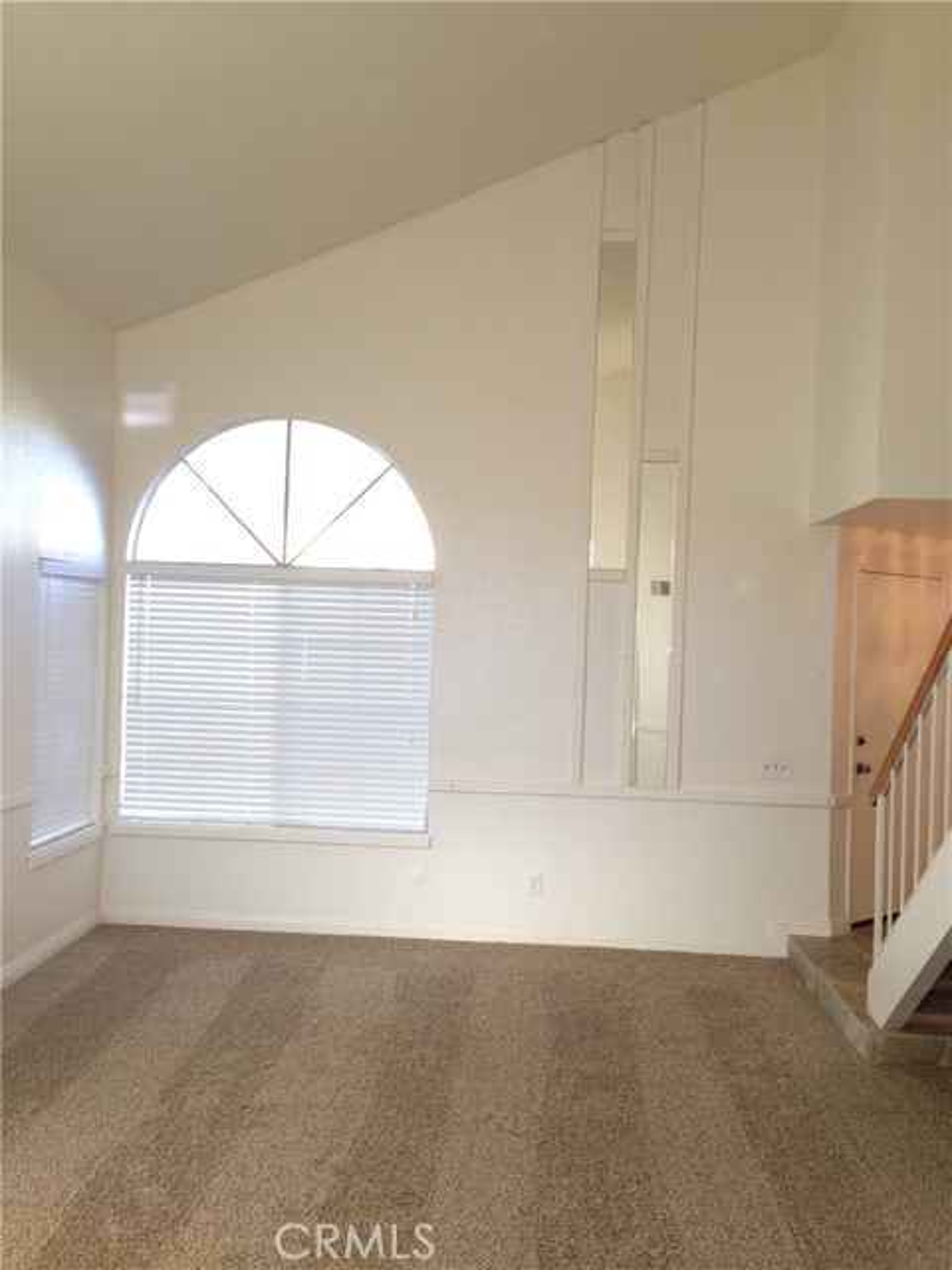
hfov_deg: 42.9
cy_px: 635
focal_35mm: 33
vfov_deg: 55.4
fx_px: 1210
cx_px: 476
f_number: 2.4
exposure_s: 1/20
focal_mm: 4.12
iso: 64
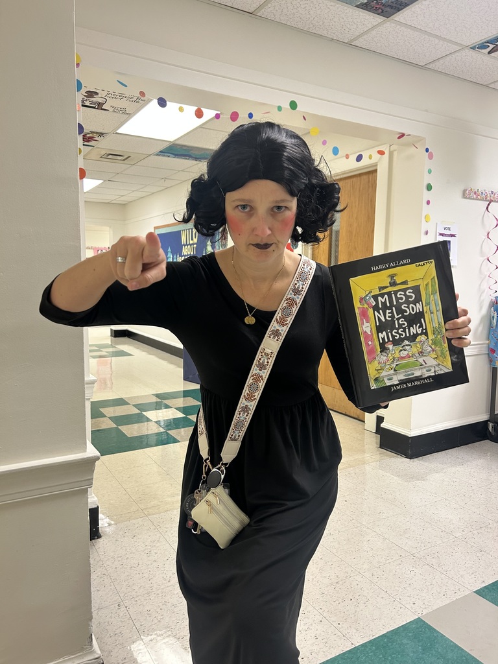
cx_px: 249
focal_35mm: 26
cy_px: 332
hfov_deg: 53.1
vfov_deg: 67.3
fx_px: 499
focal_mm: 5.7
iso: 125
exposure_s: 1/60
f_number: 1.5
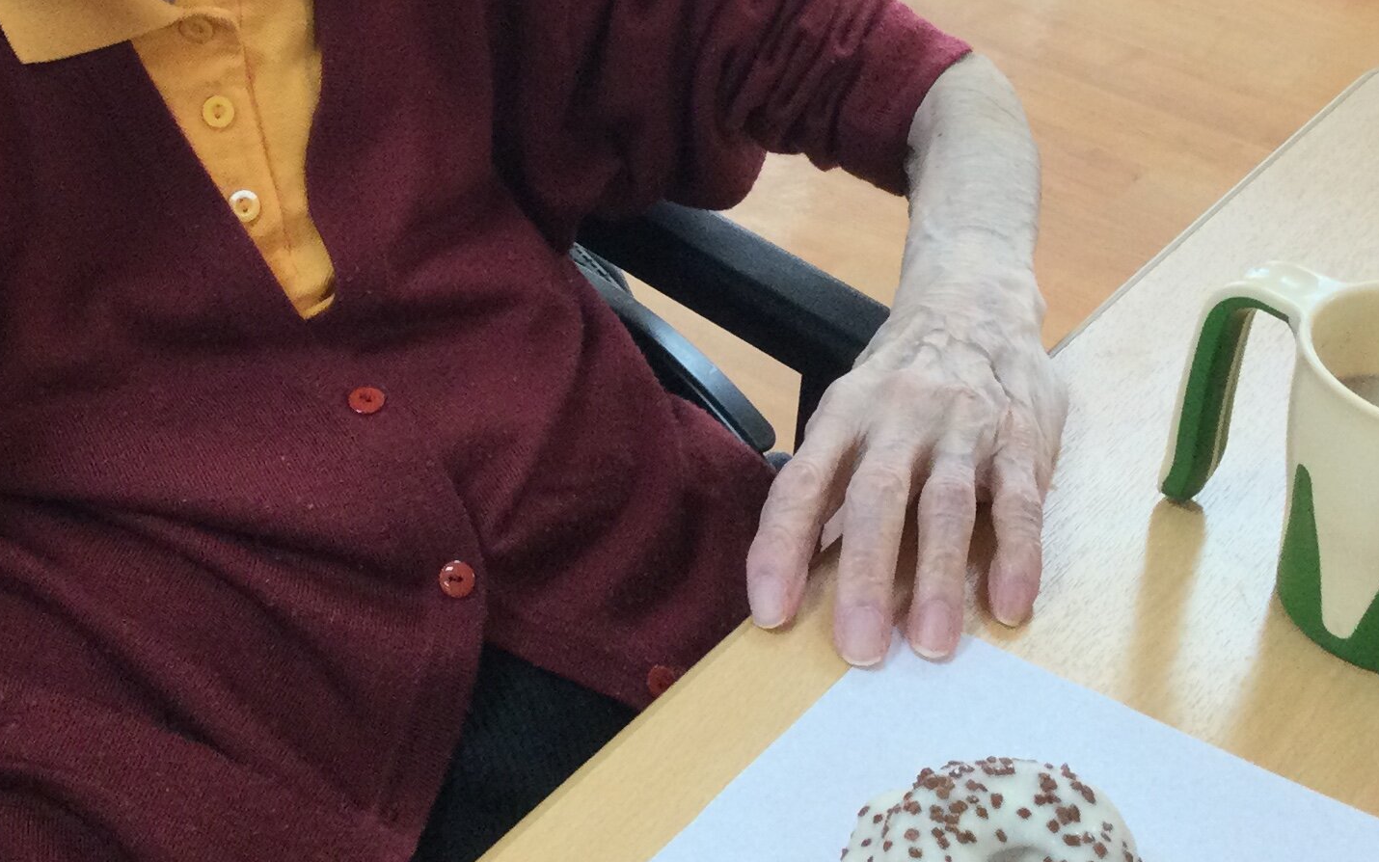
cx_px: 513
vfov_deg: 17.1
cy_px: 67
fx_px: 2819
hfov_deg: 27.4
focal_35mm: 75
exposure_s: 1/30
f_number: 2.4
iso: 32
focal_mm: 3.3
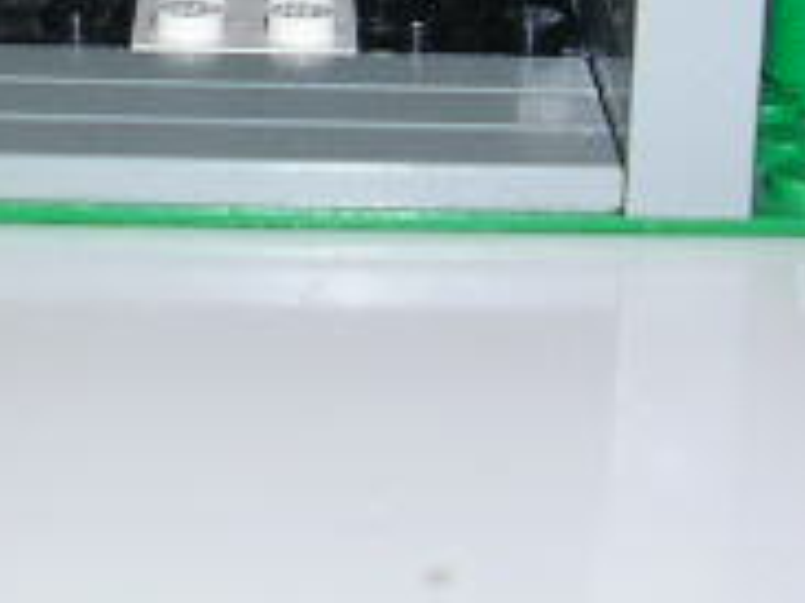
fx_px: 3091
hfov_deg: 14.8
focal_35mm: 133
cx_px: 229
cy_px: -229
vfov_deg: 10.8
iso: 50
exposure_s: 1/60.1
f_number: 2.8
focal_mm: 5.8
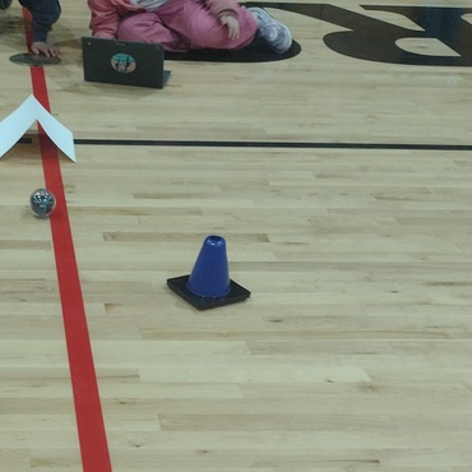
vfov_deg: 24.8
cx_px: 32
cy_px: 475
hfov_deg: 25.2
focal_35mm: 66
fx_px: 1018
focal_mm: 4.71
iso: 202
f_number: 1.7
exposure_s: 1/60
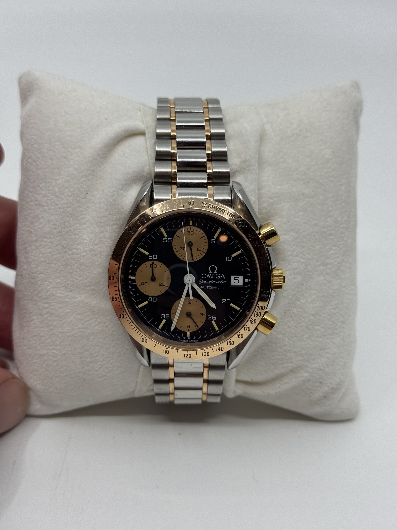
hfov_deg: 30.3
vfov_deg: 39.7
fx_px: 734
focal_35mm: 48
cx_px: 198
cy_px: 265
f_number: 1.78
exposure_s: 1/358
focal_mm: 6.76
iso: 64
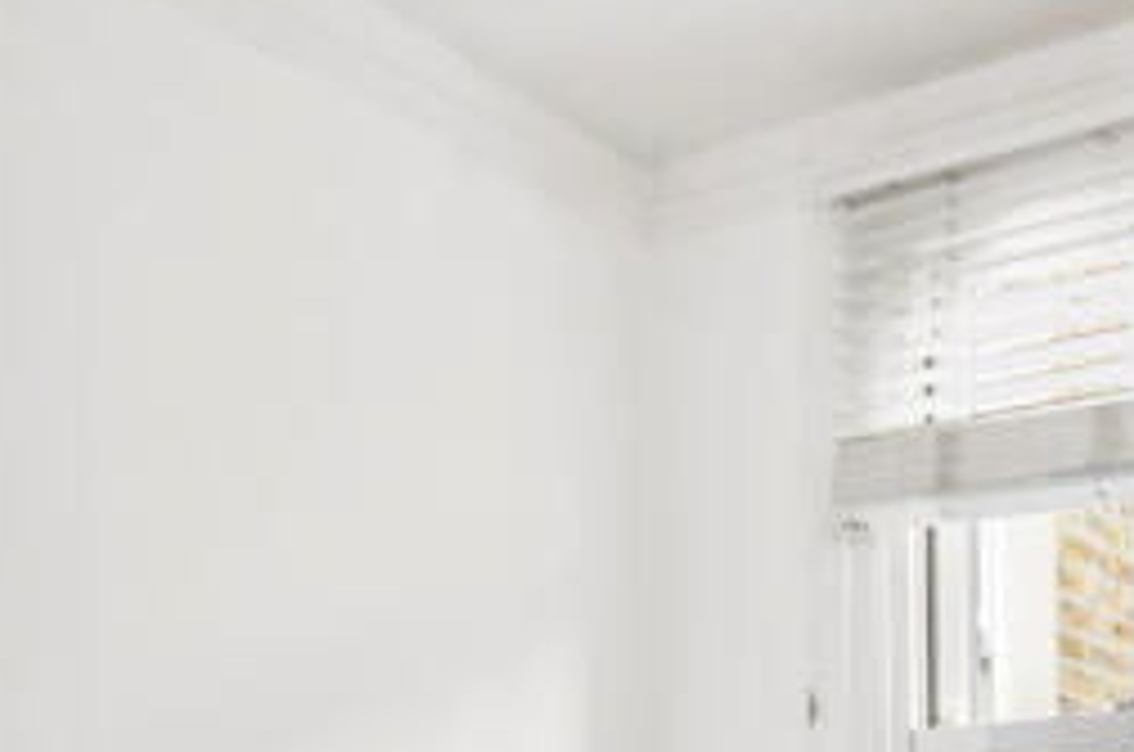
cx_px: 904
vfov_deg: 21.7
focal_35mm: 57
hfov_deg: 34.1
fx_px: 1792
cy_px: 930
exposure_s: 1.3
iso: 200
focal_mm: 14
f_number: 16
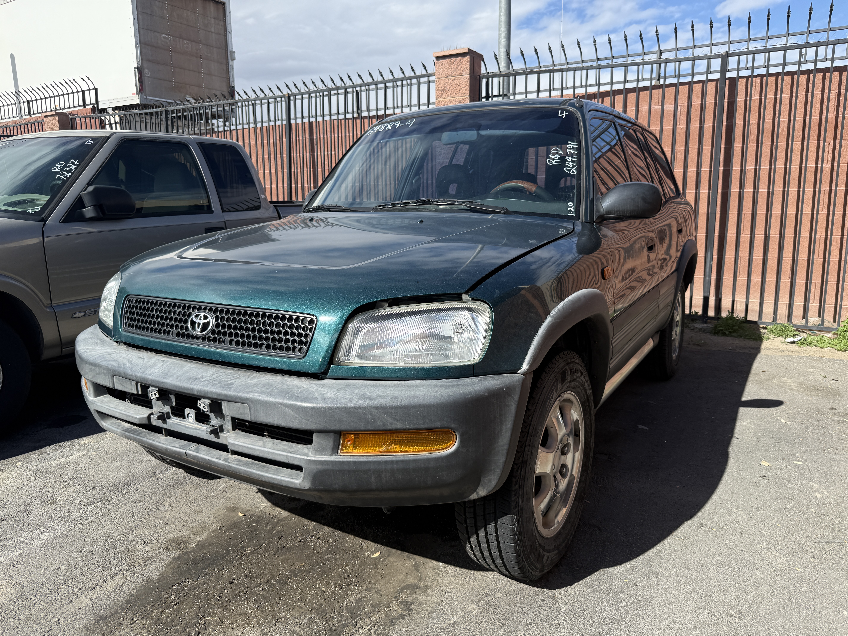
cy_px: 318
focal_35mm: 24
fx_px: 588
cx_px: 424
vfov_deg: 56.8
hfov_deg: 71.6
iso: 80
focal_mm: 6.76
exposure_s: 1/3584
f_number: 1.78
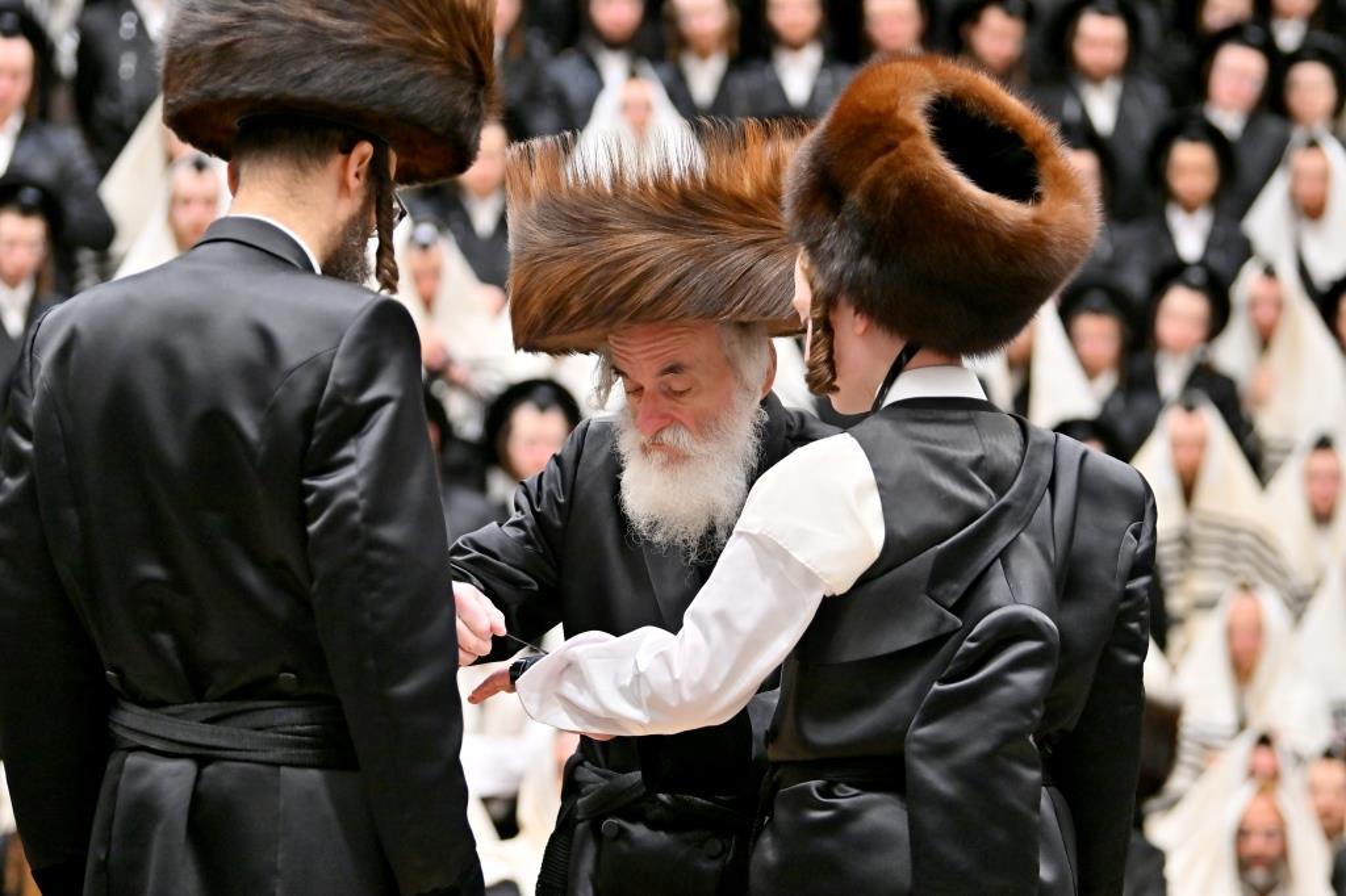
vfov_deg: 9.0
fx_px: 5718
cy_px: 448
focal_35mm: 153
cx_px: 673
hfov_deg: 13.4
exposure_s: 1/320
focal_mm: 102
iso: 400
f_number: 2.8
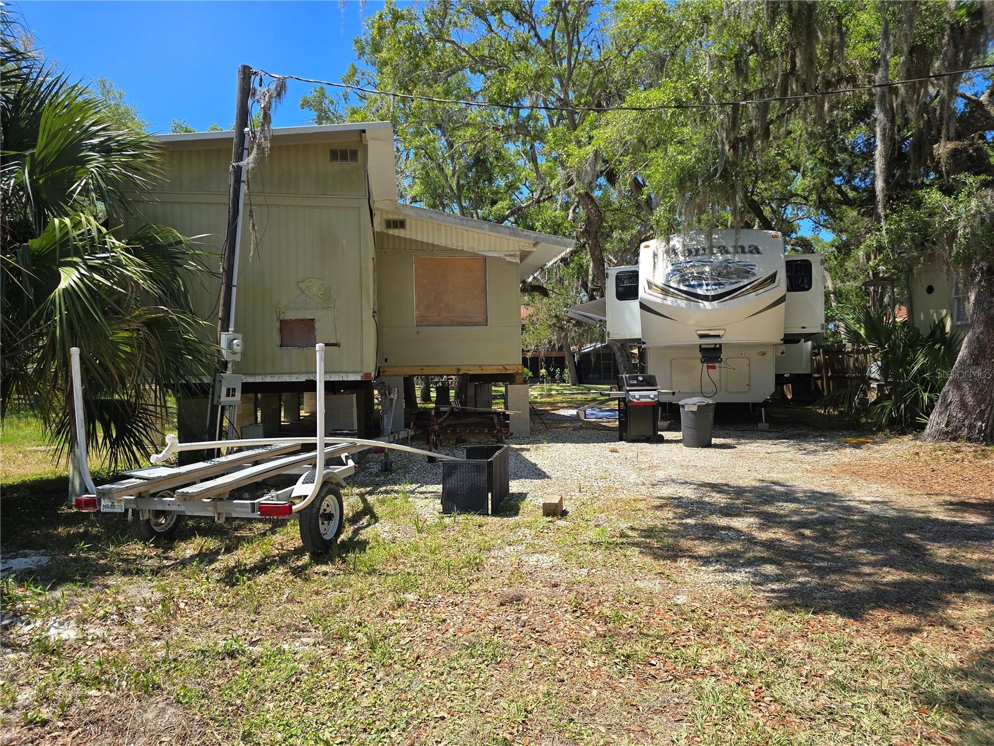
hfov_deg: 73.9
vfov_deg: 58.9
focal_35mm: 23
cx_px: 497
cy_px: 373
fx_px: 660
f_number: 1.7
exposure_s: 1/484
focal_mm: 6.3
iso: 12
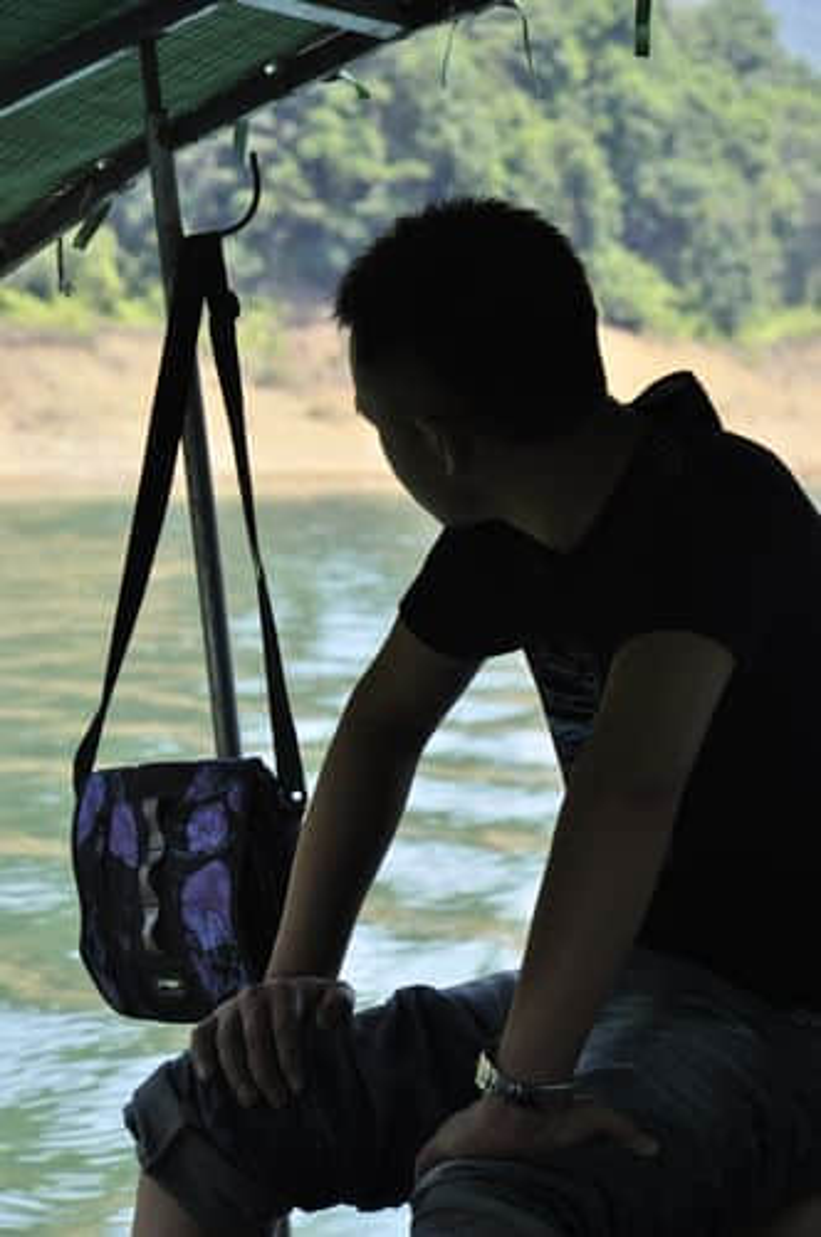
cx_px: 410
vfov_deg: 13.1
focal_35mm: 158
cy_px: 618
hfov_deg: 8.7
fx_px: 5402
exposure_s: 1/200
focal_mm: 105
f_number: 11
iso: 400
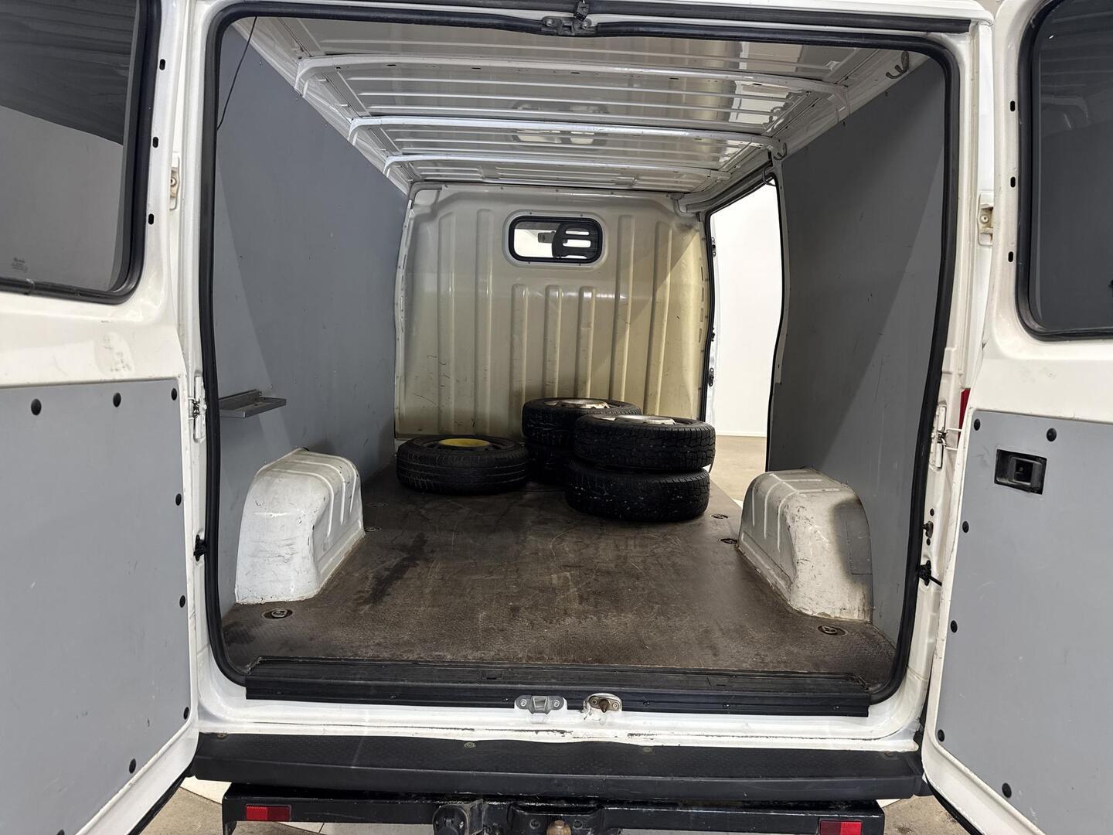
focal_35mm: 24
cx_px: 556
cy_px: 418
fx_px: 772
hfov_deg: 71.6
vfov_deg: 56.8
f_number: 1.78
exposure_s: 1/100
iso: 160
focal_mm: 6.76
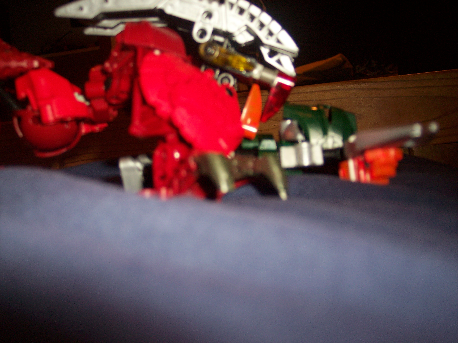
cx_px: 229
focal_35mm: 39
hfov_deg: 47.9
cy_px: 172
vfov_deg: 36.8
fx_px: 516
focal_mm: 8
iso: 100
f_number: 2.8
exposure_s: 1/60
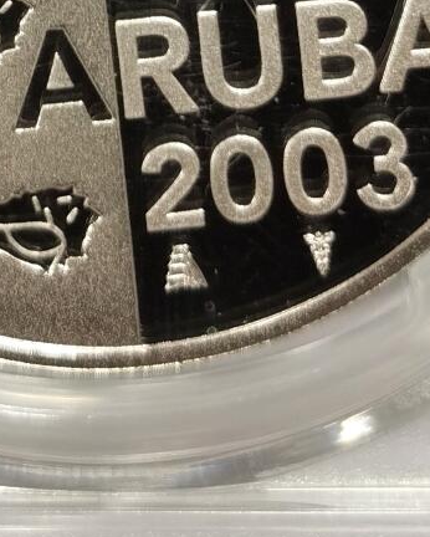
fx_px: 3497
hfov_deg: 7.0
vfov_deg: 8.4
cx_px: 99
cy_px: -456
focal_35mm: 220
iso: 100
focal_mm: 5.56
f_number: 16
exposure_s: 1/100
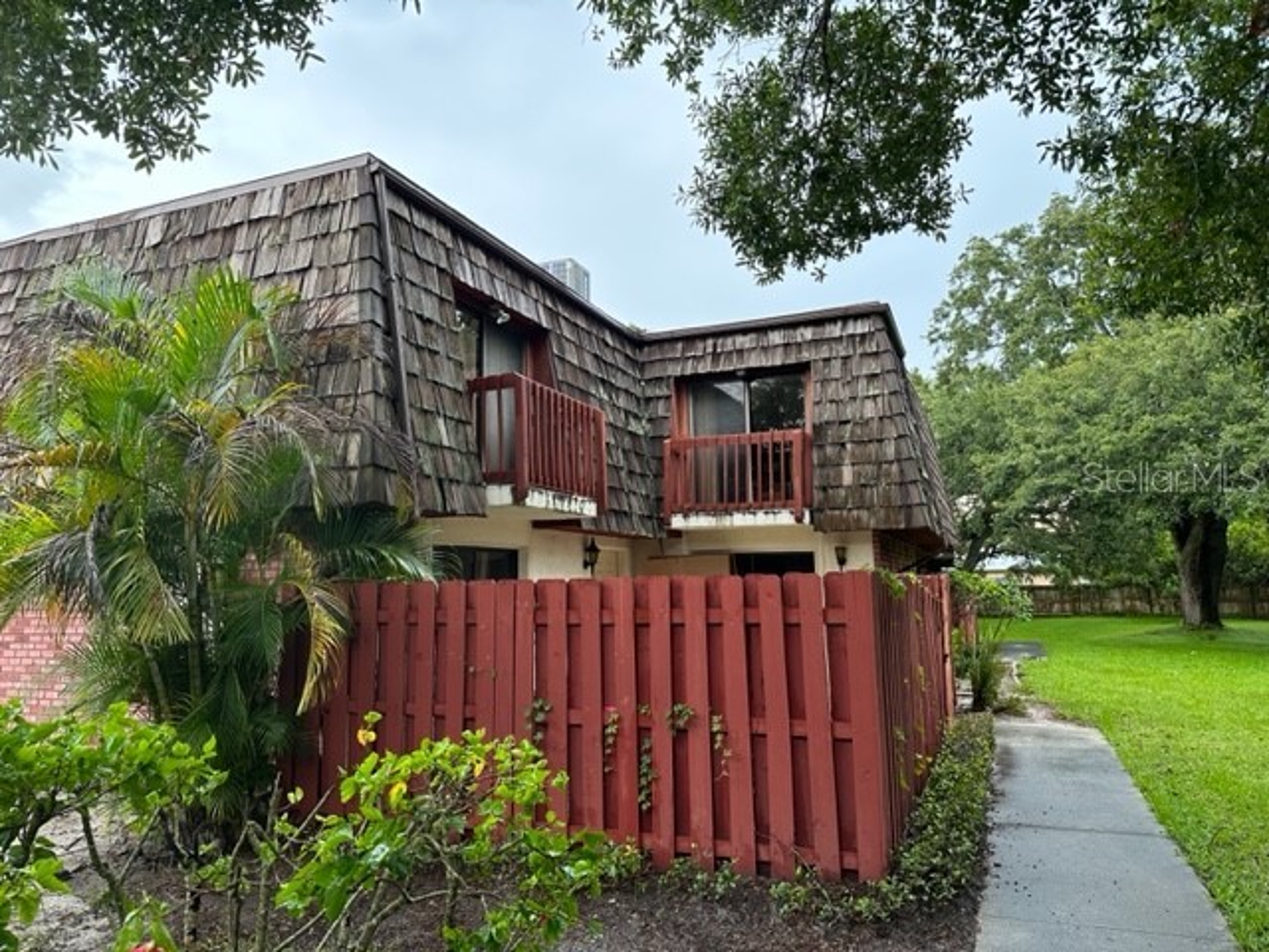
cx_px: 634
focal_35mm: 24
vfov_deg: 56.8
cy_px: 476
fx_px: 880
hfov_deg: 71.6
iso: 125
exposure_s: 1/130
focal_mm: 6.86
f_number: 1.78
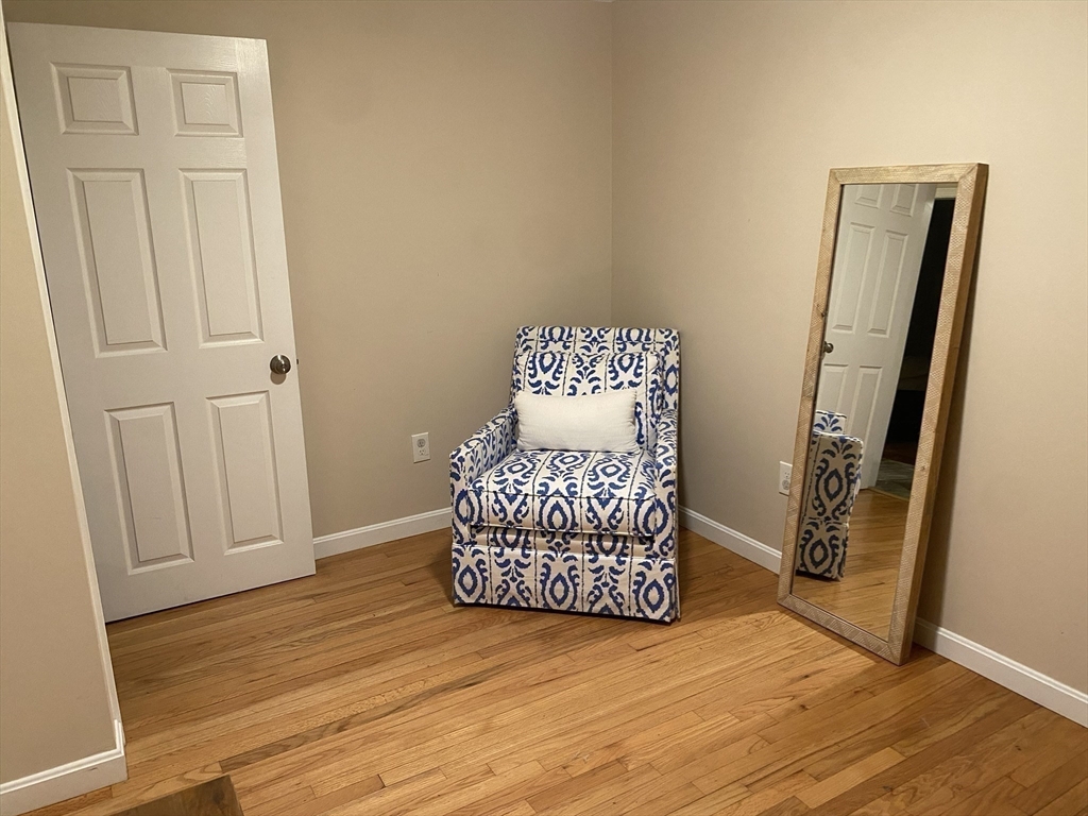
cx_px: 544
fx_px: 817
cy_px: 408
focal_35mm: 26
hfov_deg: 67.3
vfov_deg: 53.1
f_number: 1.8
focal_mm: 4.25
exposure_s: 1/60
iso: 320
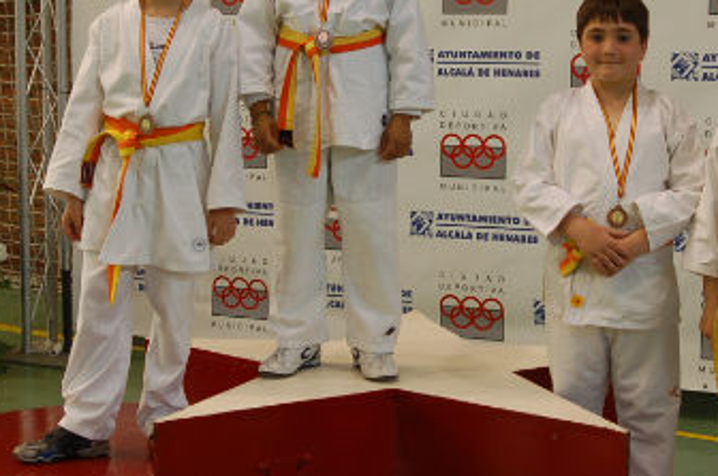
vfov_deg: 18.1
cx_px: 357
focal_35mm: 75
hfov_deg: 27.0
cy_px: 164
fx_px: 1494
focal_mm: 28
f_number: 4
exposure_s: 1/60
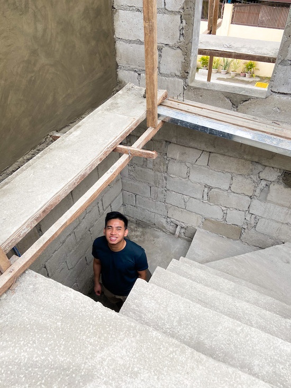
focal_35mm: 26
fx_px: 291
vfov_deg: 67.3
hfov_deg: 53.1
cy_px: 194
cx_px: 146
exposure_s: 1/120
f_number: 1.8
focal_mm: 4.25
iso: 64
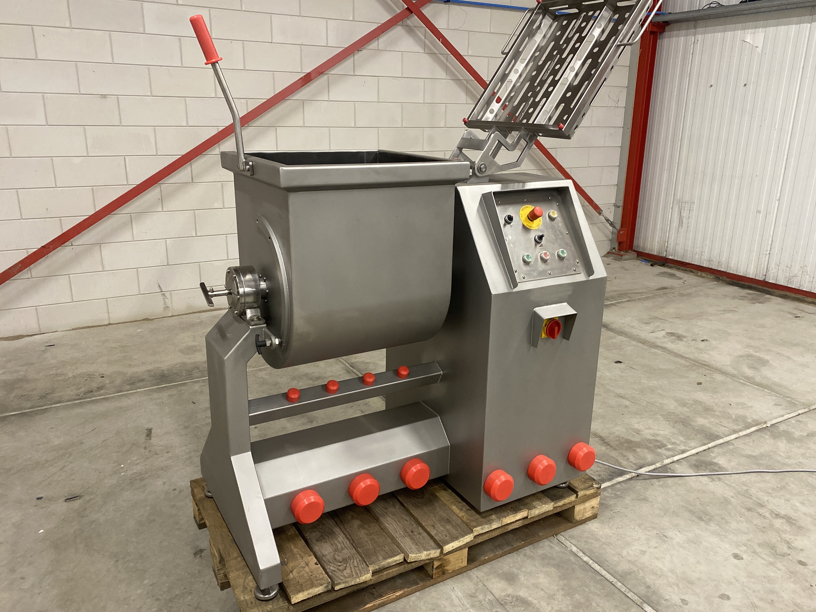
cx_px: 422
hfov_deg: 65.3
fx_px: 636
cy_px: 309
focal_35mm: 27
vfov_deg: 51.4
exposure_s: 1/50
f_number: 1.8
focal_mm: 4.25
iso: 400
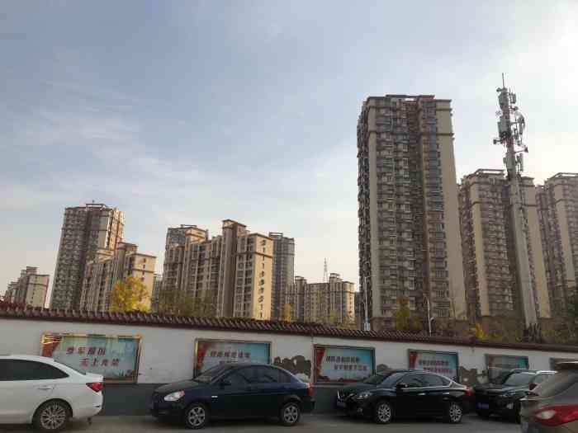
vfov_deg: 49.7
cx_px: 289
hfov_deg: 63.4
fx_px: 468
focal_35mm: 28
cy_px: 216
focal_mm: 3.99
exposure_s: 1/4367
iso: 20
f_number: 1.8
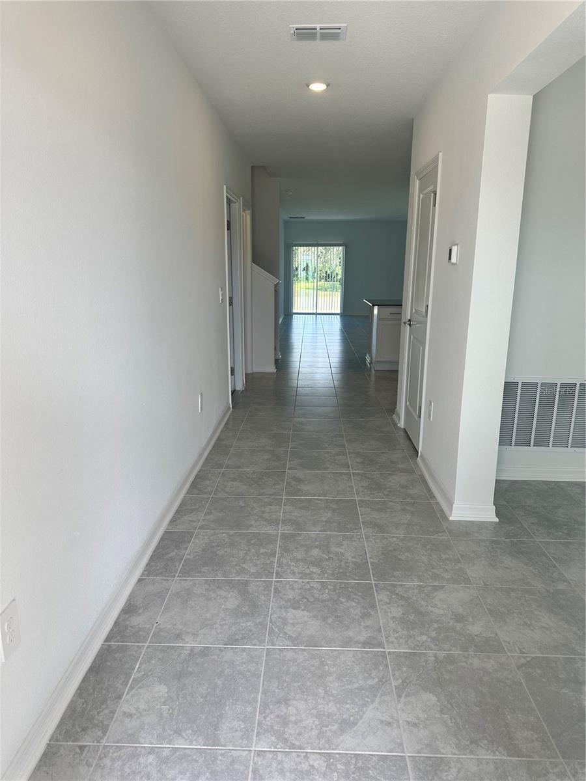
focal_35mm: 24
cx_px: 293
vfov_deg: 71.6
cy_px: 390
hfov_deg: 56.8
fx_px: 542
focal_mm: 6.86
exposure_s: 1/355
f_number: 1.78
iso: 80
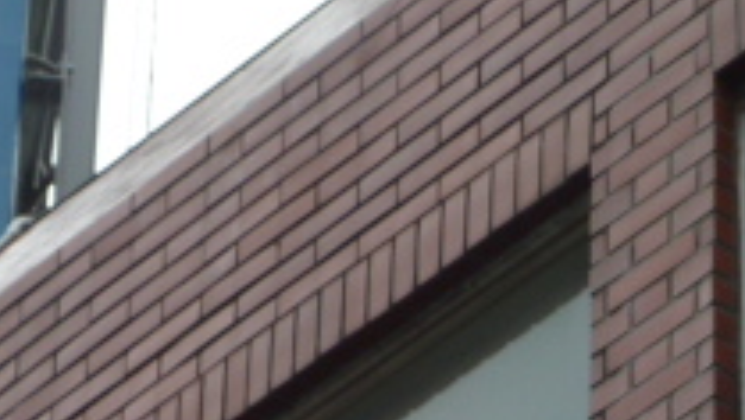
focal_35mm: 370
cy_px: 719
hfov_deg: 5.8
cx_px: 303
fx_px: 7316
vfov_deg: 3.3
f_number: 4.4
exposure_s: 1/200
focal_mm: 18.2
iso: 80
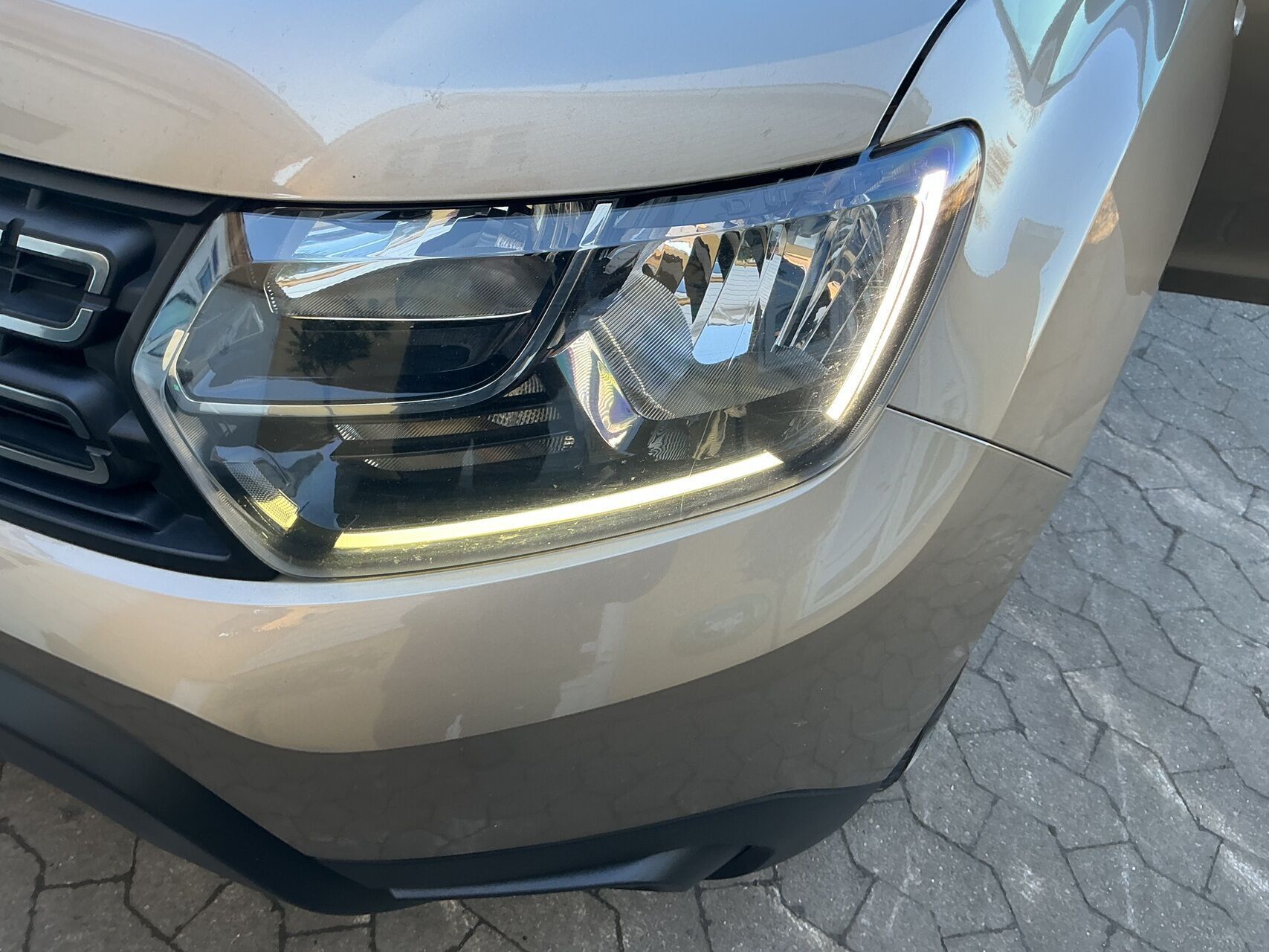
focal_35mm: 29
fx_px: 1063
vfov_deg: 48.2
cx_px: 634
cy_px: 476
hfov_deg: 61.7
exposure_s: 1/120
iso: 25
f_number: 1.8
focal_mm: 3
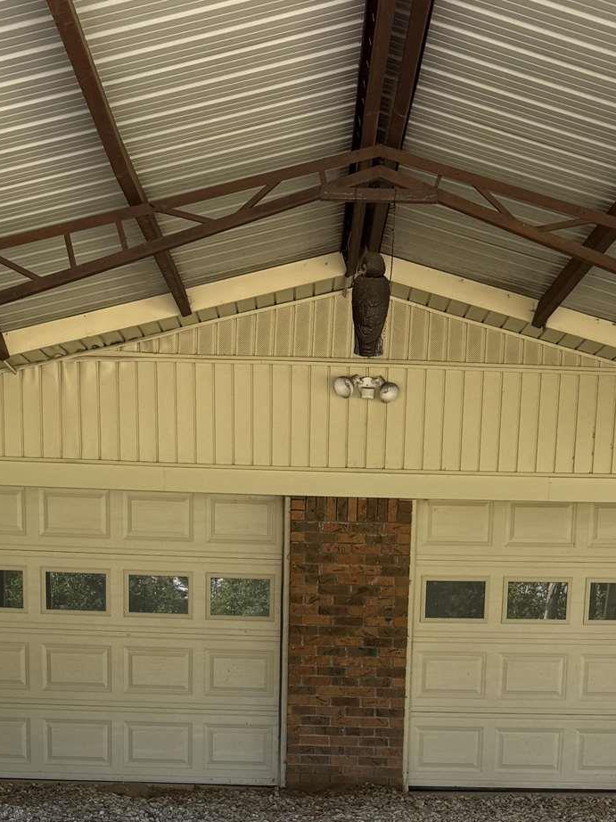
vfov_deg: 29.3
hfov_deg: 24.4
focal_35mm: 60
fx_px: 1424
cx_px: 309
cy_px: 884
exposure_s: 1/355
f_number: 1.78
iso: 80
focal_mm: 6.76
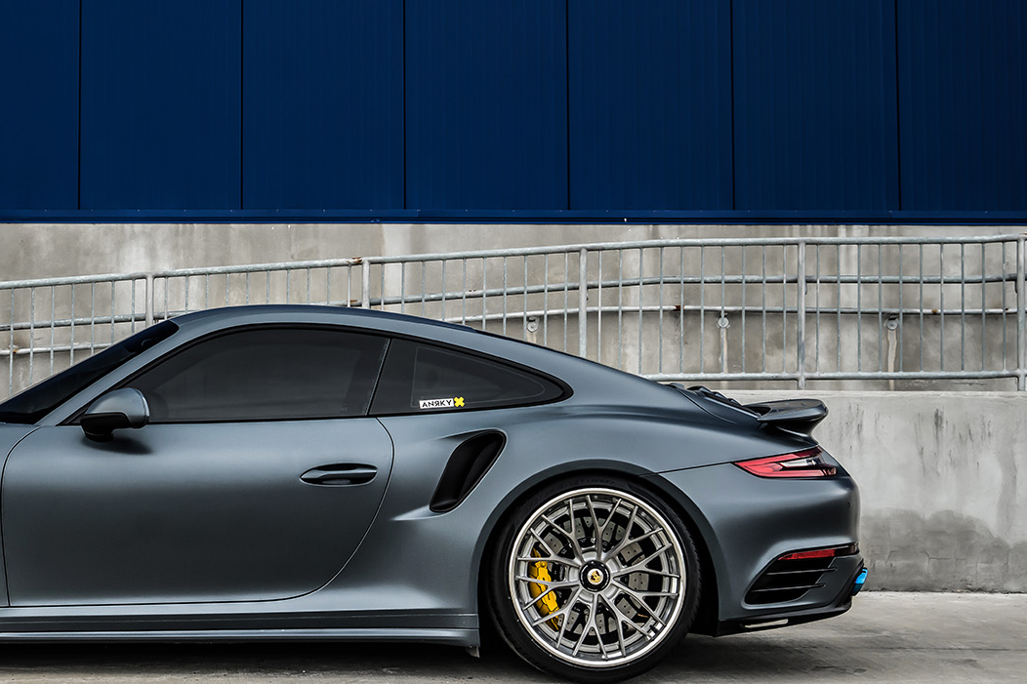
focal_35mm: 77
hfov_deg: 25.9
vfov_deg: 17.7
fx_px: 2196
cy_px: 273
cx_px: 210
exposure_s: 1/125
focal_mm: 45
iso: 250
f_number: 6.3
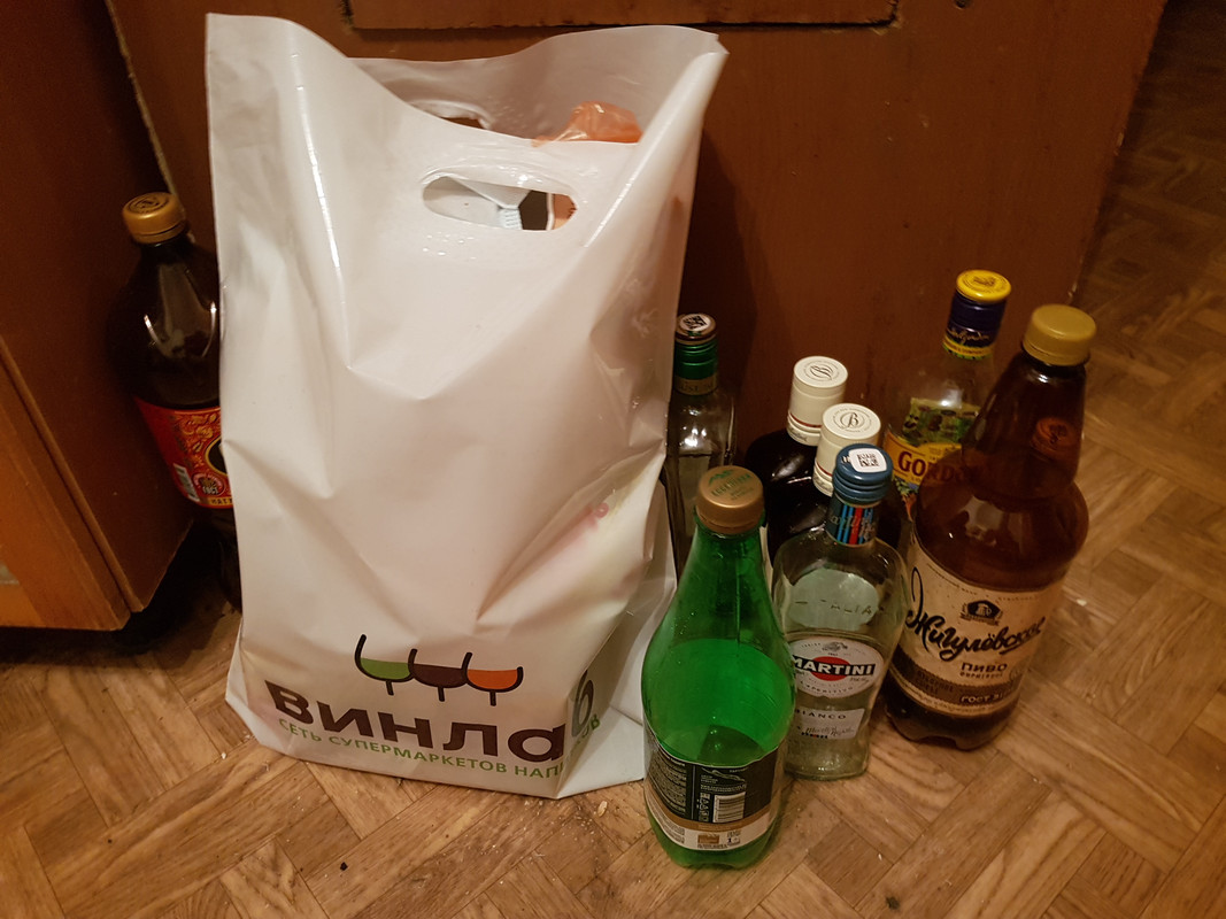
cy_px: 460
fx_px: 921
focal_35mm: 26
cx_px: 613
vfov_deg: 53.1
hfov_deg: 67.3
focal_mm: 4.2
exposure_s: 1/10
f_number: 1.7
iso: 200
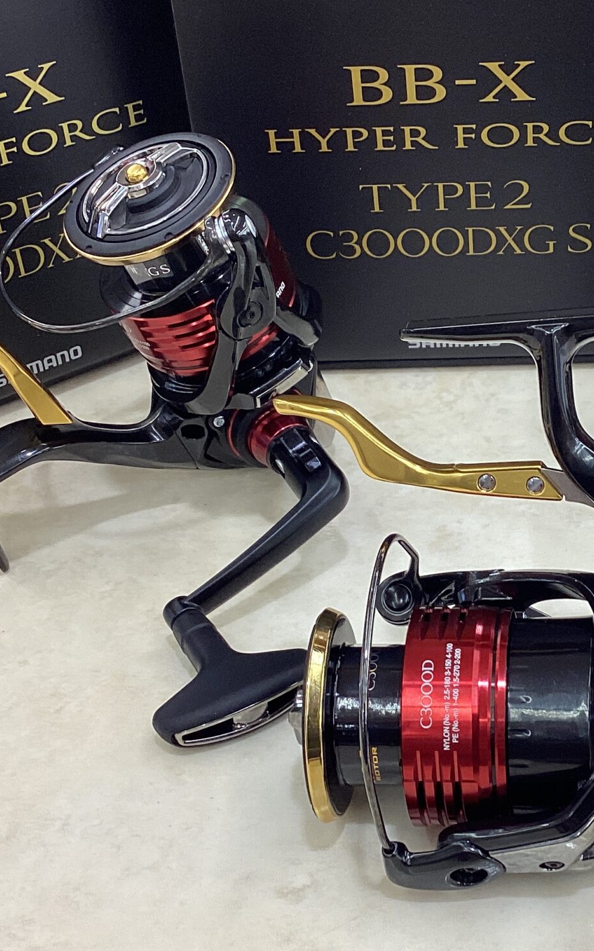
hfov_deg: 22.4
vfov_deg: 35.6
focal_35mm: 57
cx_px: 472
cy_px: 562
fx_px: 1477
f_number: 2.4
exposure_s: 1/60
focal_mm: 3.3
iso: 64
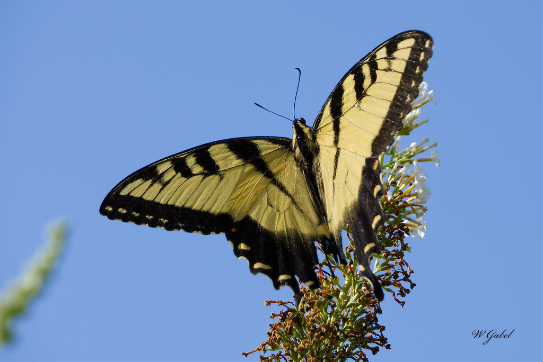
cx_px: 272
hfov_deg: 5.7
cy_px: 181
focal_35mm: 360
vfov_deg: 3.8
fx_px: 5433
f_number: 9
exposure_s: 1/500
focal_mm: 240
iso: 160
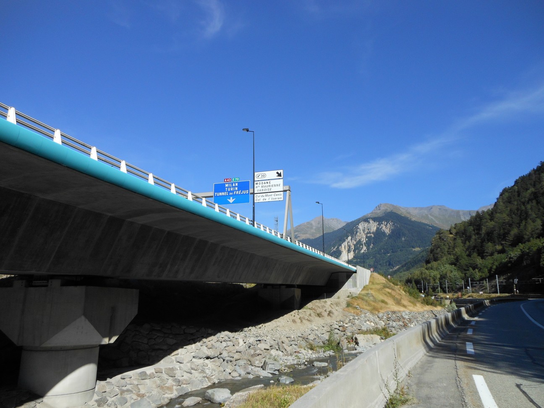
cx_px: 272
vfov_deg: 54.9
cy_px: 204
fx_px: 393
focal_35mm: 25
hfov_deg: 69.4
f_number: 3.2
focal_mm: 4.5
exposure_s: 1/1000
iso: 80
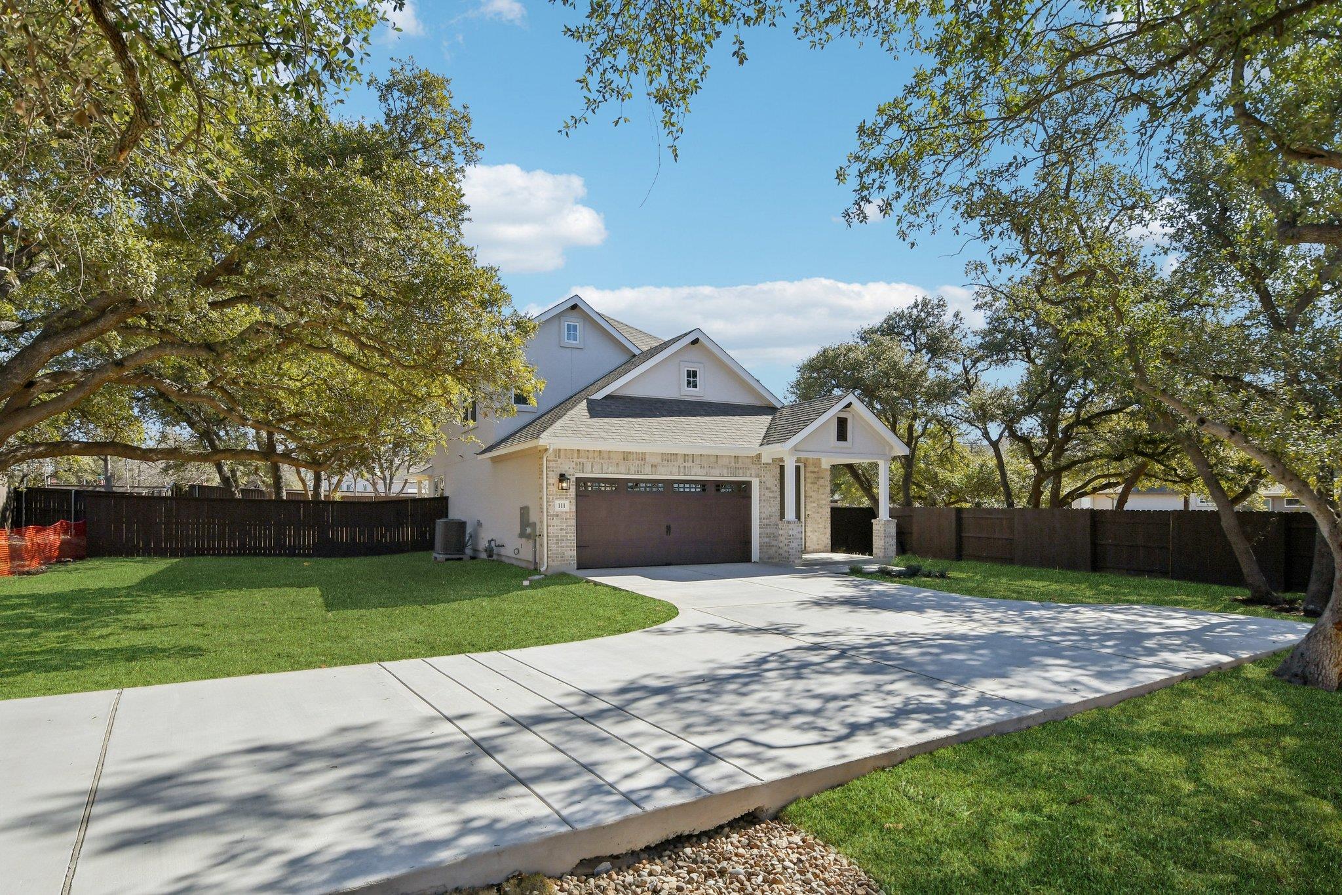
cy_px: 448
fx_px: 727
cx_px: 671
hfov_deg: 85.4
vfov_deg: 63.2
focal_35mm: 20
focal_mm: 13
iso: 400
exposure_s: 1/1250
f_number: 8
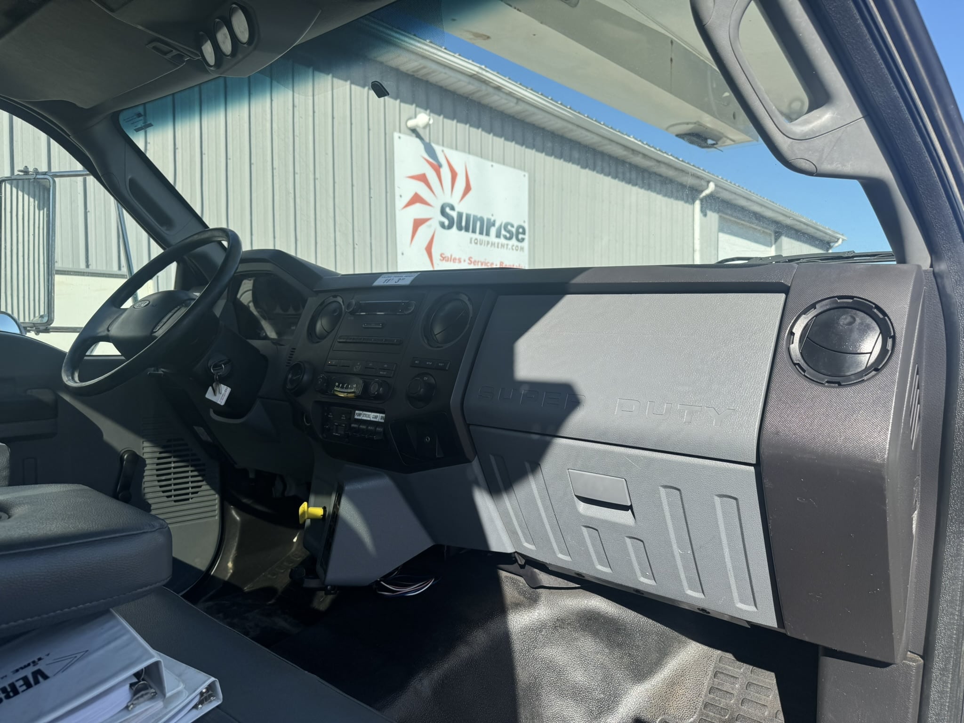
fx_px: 668
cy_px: 362
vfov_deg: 56.8
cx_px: 482
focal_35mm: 24
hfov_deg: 71.6
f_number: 1.78
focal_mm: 6.76
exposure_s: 1/2604
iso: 80
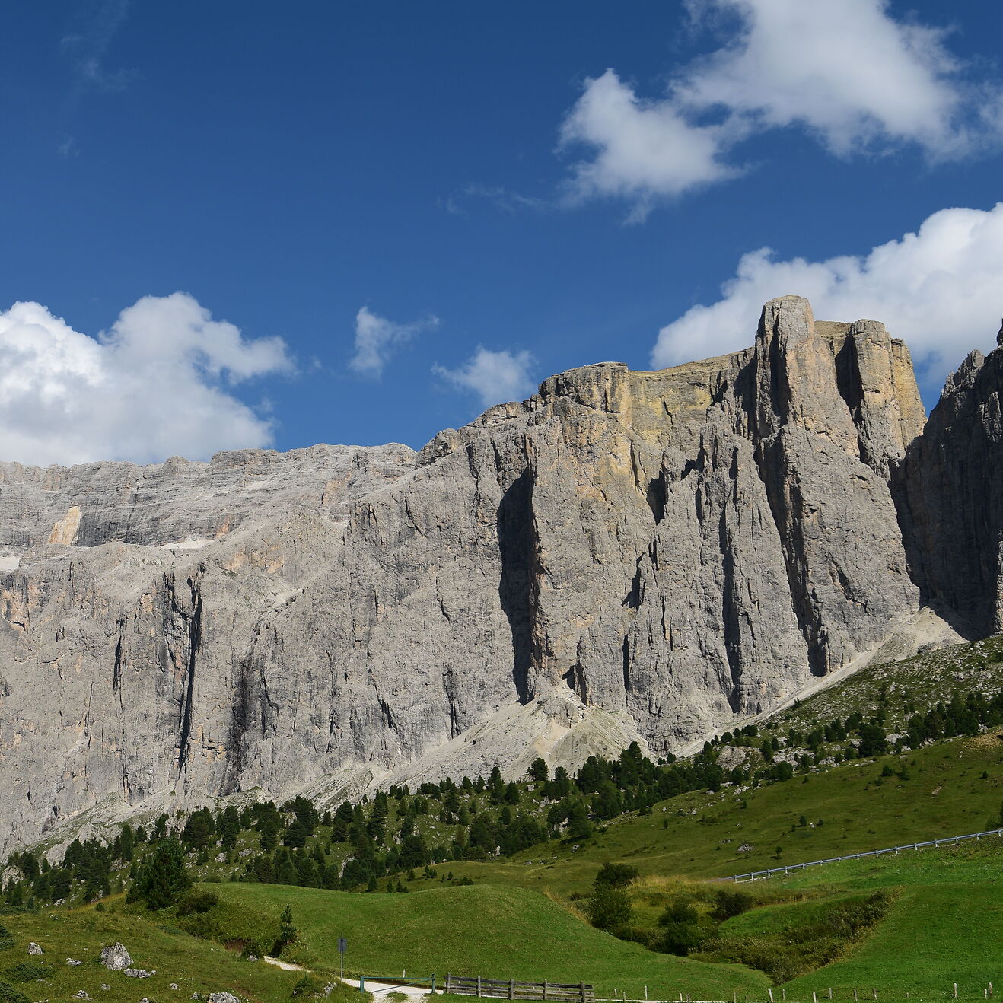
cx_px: 365
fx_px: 1574
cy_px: 570
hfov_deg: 35.1
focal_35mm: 48
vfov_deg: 35.3
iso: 64
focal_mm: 31
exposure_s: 1/250
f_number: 9
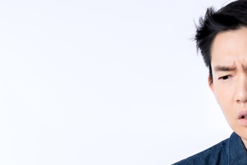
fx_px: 1476
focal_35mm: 215
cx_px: 200
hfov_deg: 9.5
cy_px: 176
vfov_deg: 6.4
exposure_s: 1/160
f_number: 13
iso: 100
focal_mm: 85
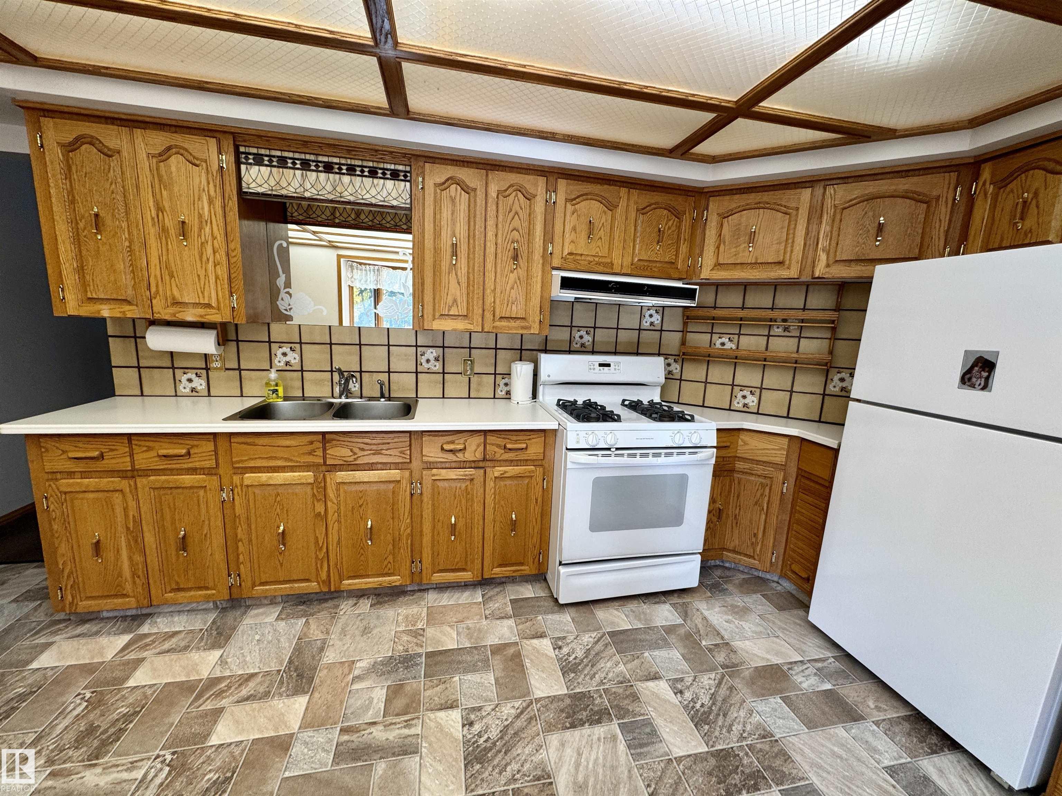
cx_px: 531
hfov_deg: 102.1
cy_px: 398
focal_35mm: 14
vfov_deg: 85.7
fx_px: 430
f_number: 2.2
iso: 100
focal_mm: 2.22
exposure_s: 1/122
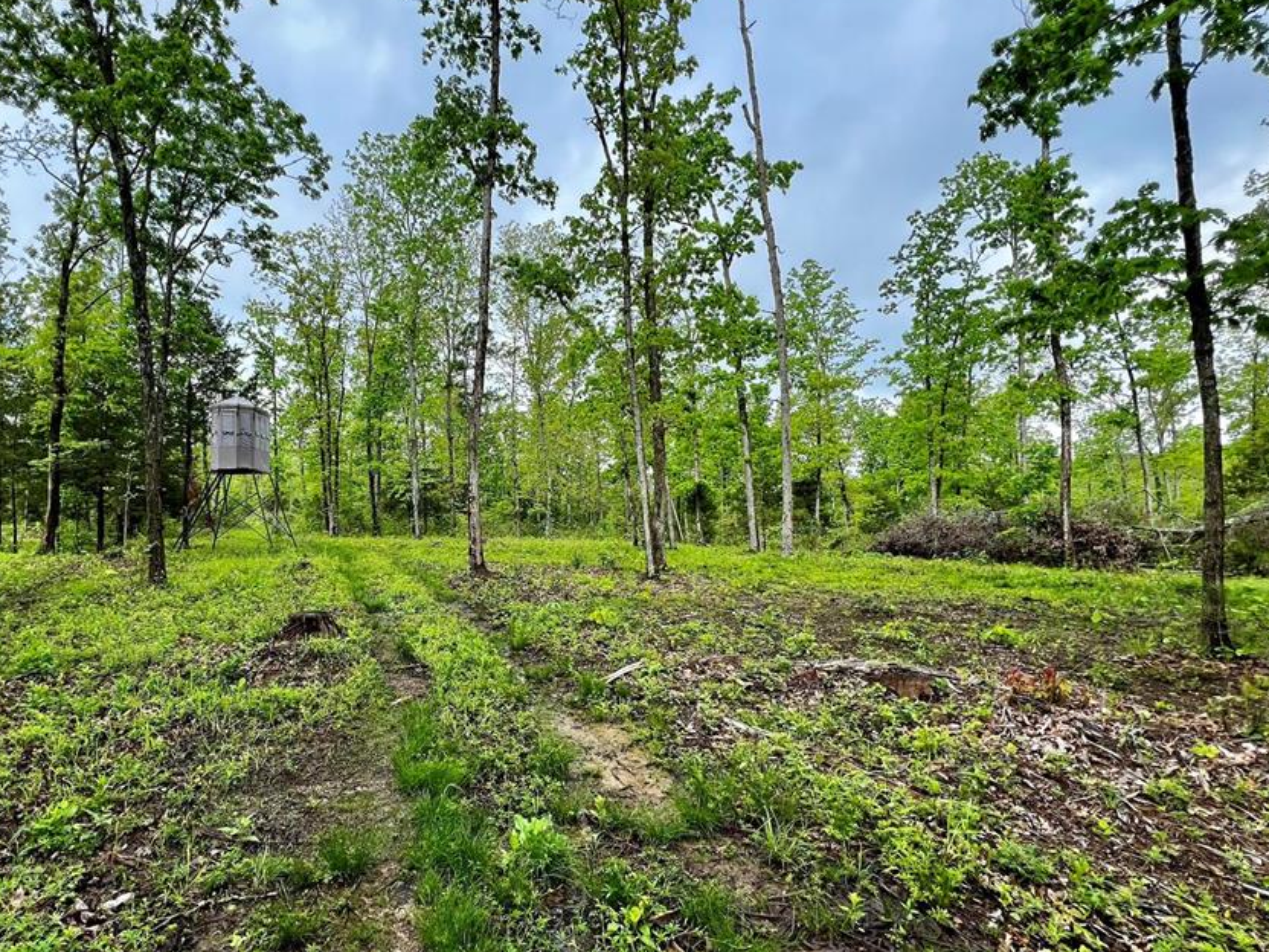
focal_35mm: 16
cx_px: 499
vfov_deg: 78.1
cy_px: 491
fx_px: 587
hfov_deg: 93.1
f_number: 1.8
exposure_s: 1/377
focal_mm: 1.57
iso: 32
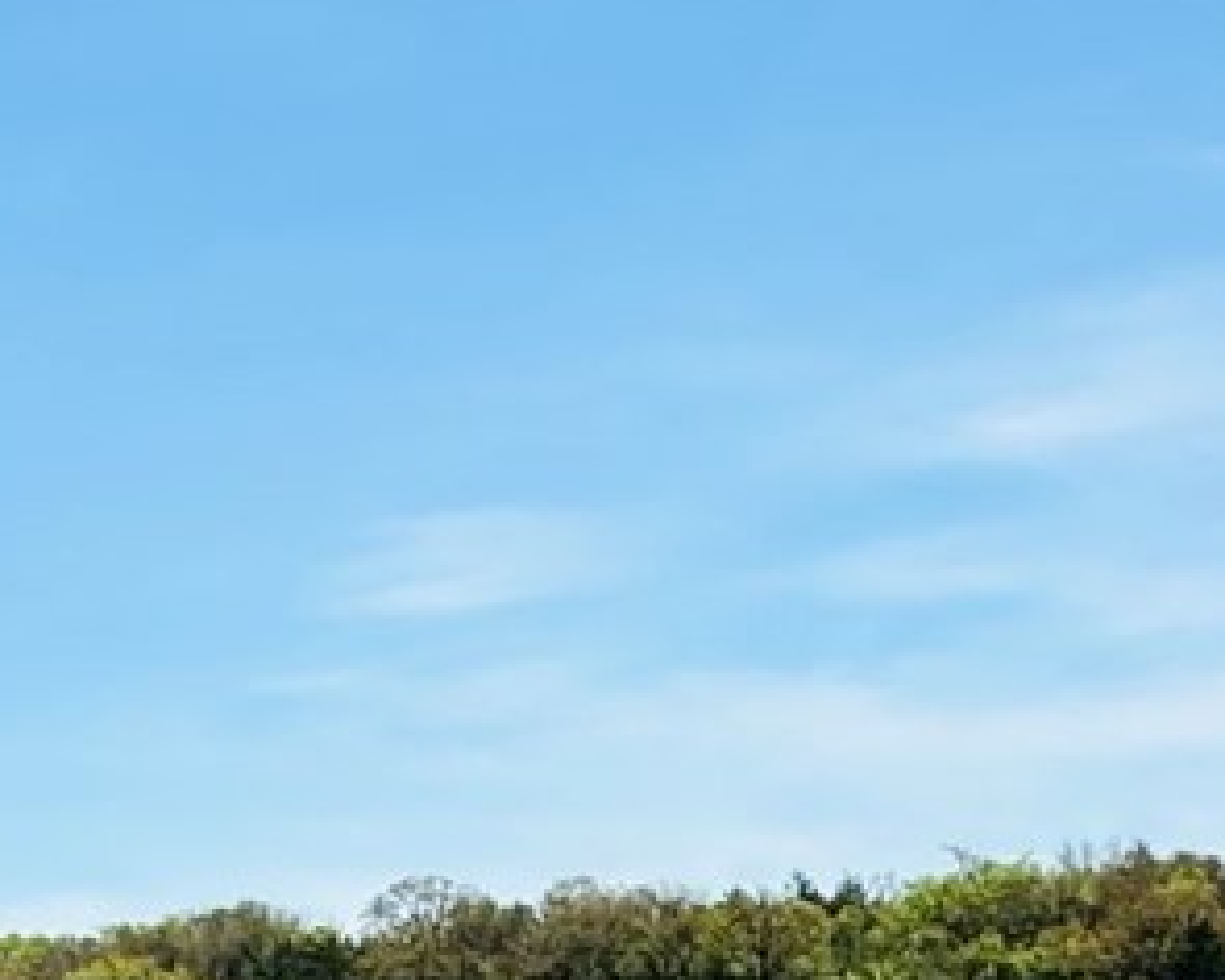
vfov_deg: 16.0
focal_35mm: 89
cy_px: 1399
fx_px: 3227
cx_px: -581
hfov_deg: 19.0
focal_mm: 2.22
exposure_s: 1/2674
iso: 40
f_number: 2.2
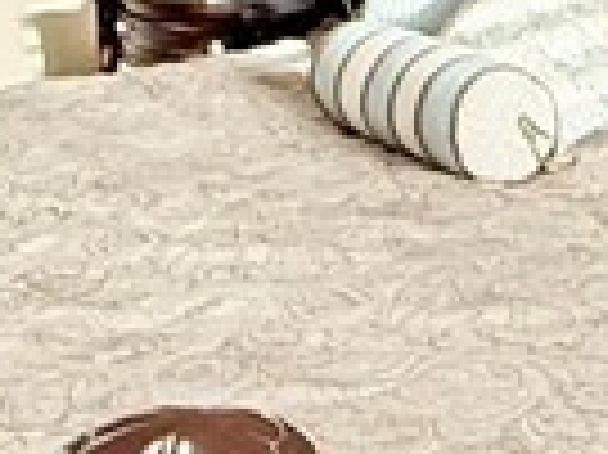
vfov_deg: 13.6
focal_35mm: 106
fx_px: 1860
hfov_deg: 18.5
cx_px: 369
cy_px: -58
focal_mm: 2.22
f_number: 2.2
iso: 320
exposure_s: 1/120
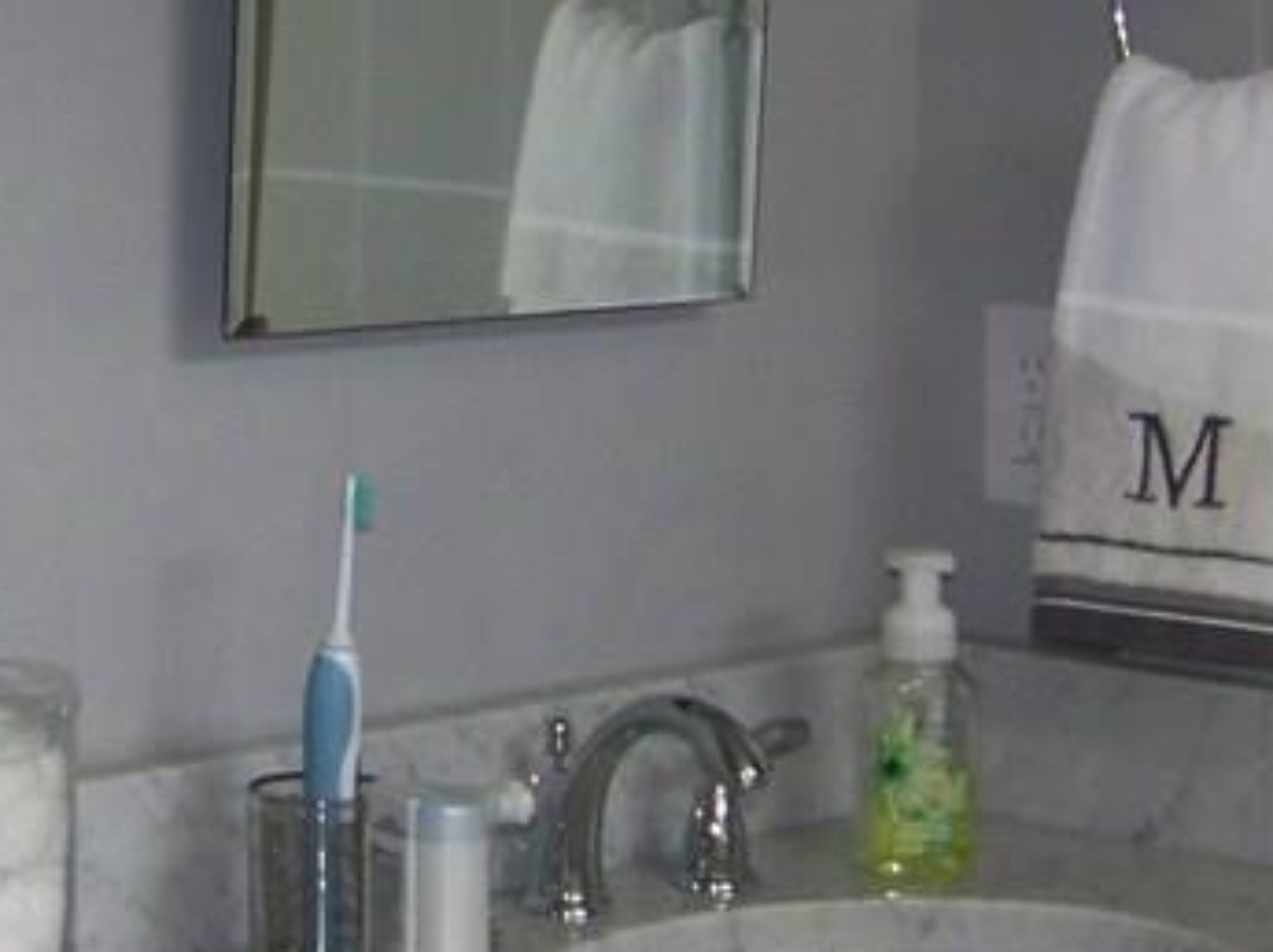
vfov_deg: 13.8
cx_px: 184
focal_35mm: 107
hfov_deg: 18.2
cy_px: 292
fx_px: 3931
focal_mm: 5.85
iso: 200
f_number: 2.8
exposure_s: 1/30
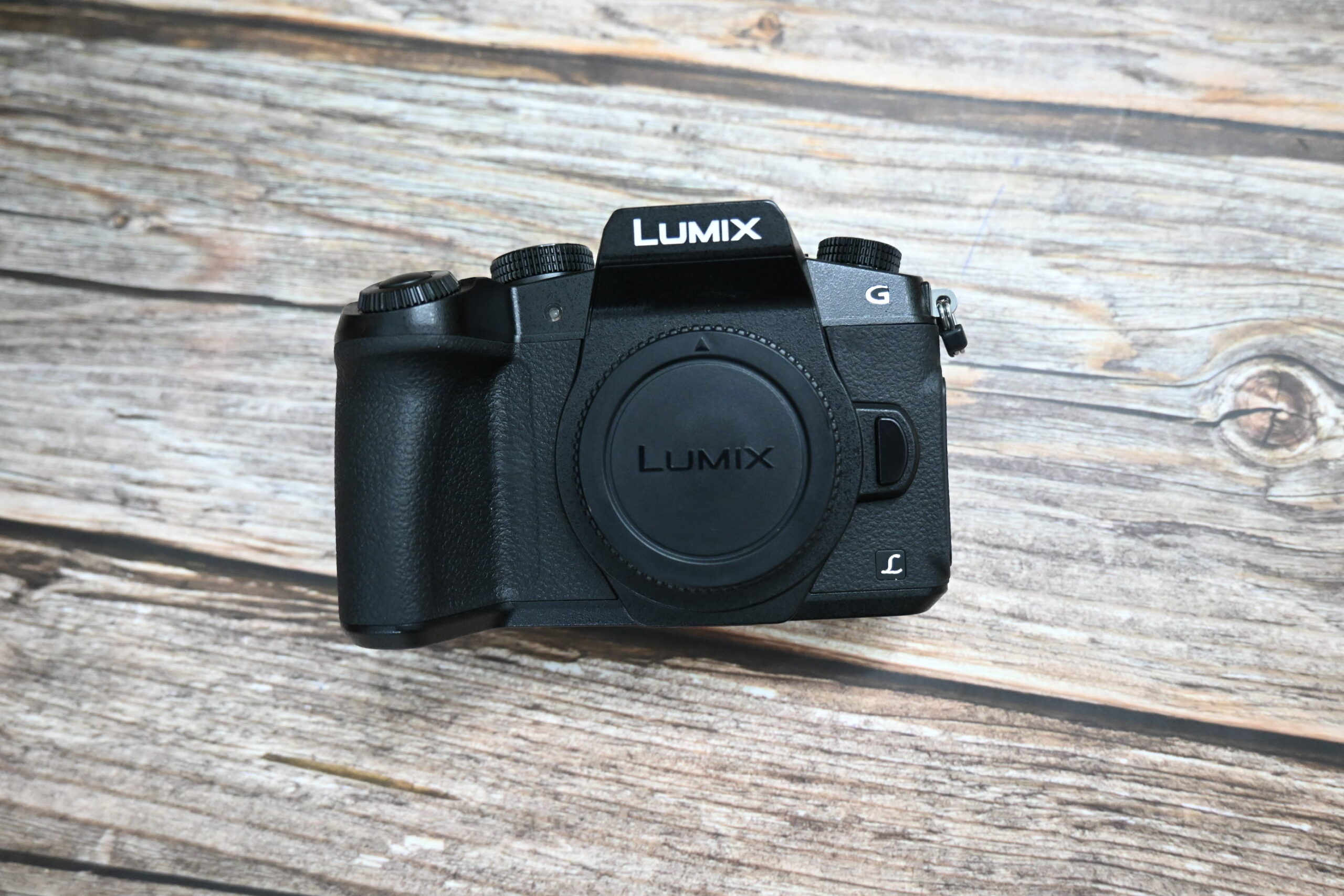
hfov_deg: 73.7
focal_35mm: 24
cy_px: 448
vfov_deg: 53.1
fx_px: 896
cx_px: 672
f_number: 3.5
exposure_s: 1/50
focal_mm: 16
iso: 1600
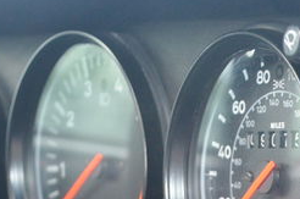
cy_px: 237
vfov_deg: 10.3
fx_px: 1090
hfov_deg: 15.3
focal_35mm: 131
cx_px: 318
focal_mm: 28
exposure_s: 1/60
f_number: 4
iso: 3200
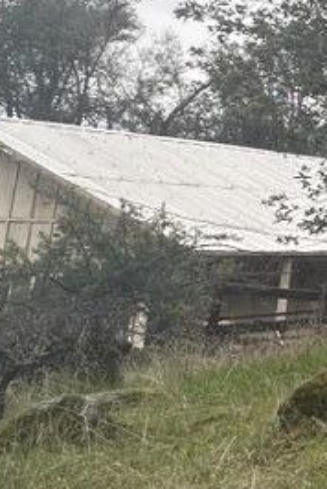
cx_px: 1005
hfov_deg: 11.1
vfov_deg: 28.5
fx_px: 951
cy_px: 140
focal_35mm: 70
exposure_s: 1/185
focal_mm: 2.22
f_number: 2.2
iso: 40
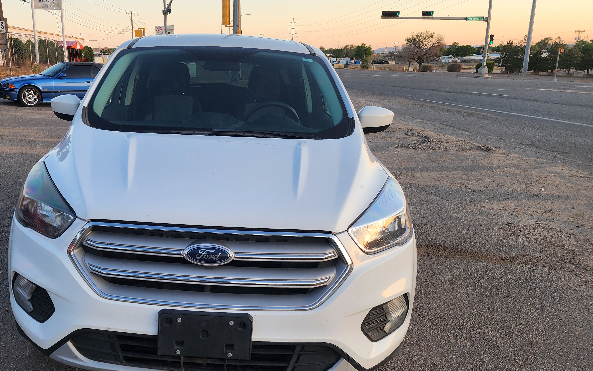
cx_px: 197
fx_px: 533
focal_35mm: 33
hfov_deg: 56.9
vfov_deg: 38.3
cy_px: 210
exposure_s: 1/180
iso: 50
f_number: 1.8
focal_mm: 6.4
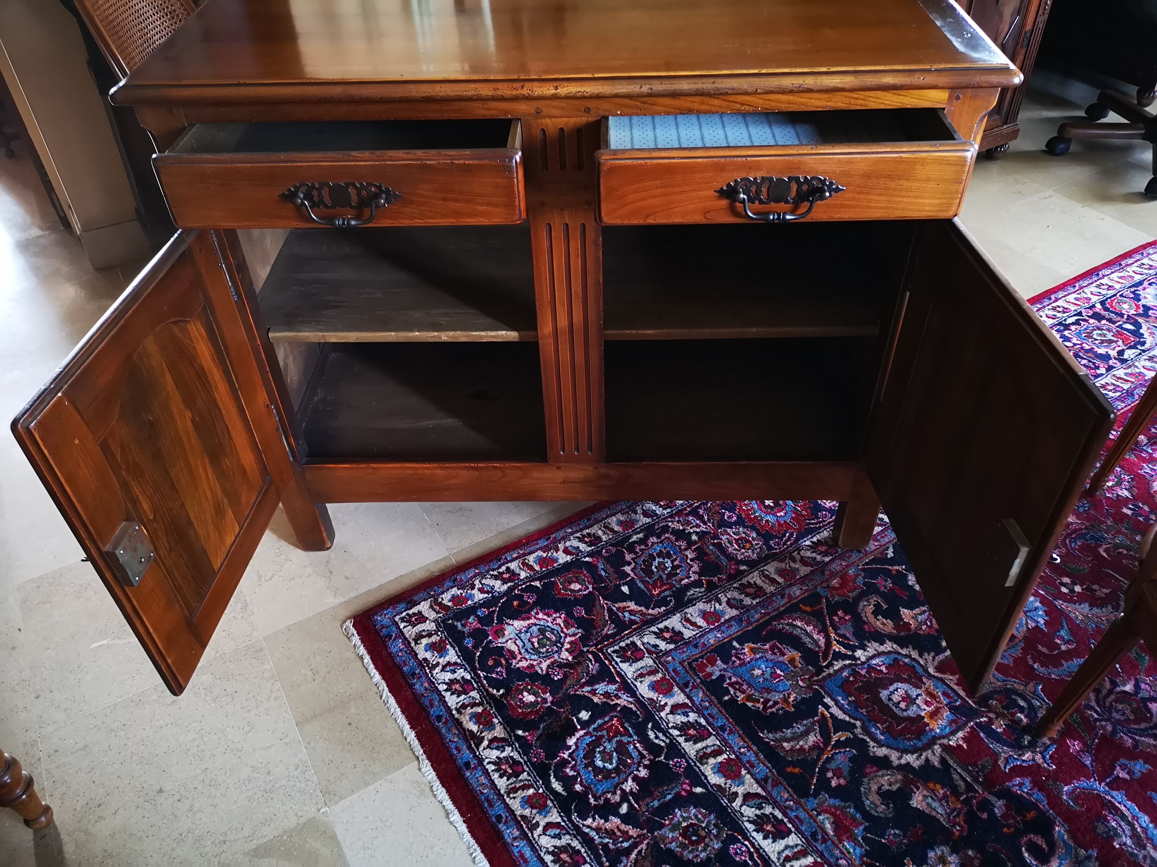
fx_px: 902
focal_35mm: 27
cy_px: 434
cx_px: 578
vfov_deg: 51.4
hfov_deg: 65.3
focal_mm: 5.58
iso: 640
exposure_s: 1/20
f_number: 1.8
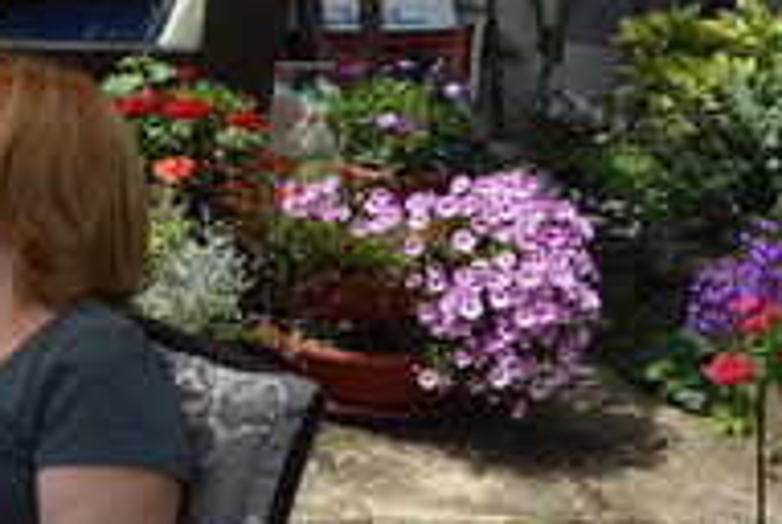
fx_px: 1893
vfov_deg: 15.7
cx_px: -315
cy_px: 352
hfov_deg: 20.6
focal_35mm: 87
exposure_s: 1/640
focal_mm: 4.3
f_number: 3.3
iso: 100
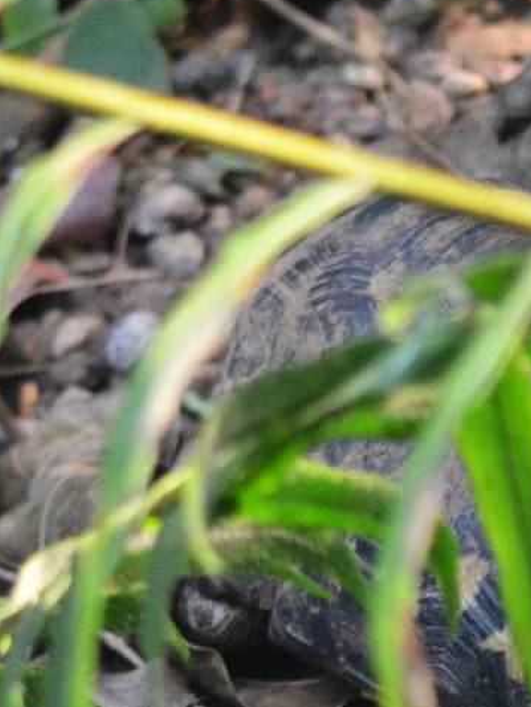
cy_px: 530
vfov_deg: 5.8
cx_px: 570
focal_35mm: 340
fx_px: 6948
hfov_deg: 4.4
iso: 2500
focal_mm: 70
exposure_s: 1/320
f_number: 4.5
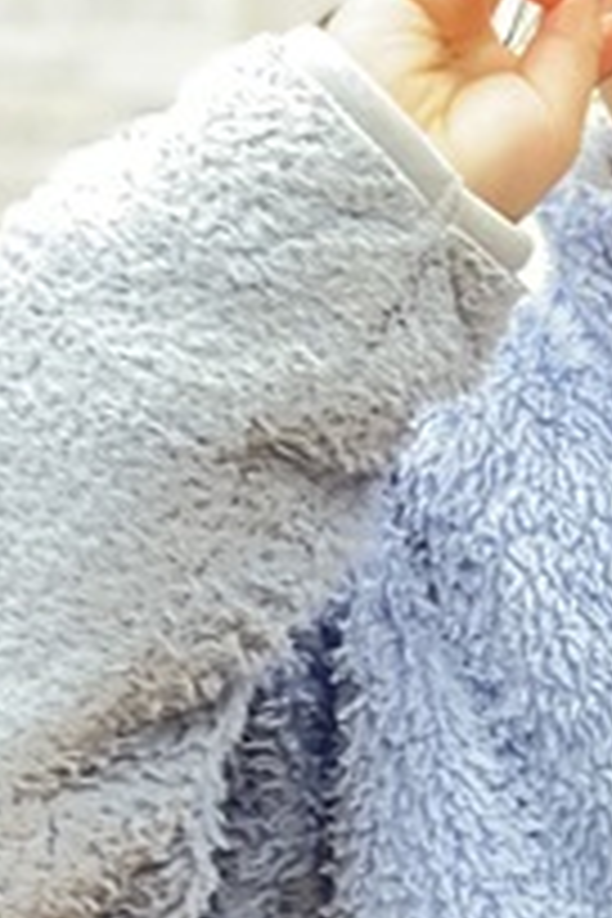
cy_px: 718
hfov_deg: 6.3
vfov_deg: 9.6
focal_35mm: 214
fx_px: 5457
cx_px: 925
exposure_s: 1/33
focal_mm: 7.5
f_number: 2.2
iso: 200
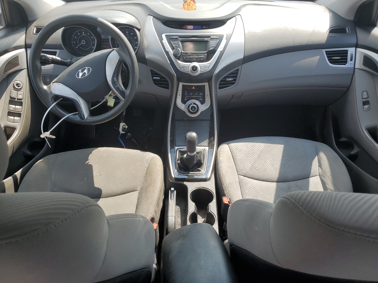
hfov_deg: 67.3
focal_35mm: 26
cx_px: 189
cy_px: 142
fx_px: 284
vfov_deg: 53.1
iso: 50
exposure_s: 1/714
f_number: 1.5
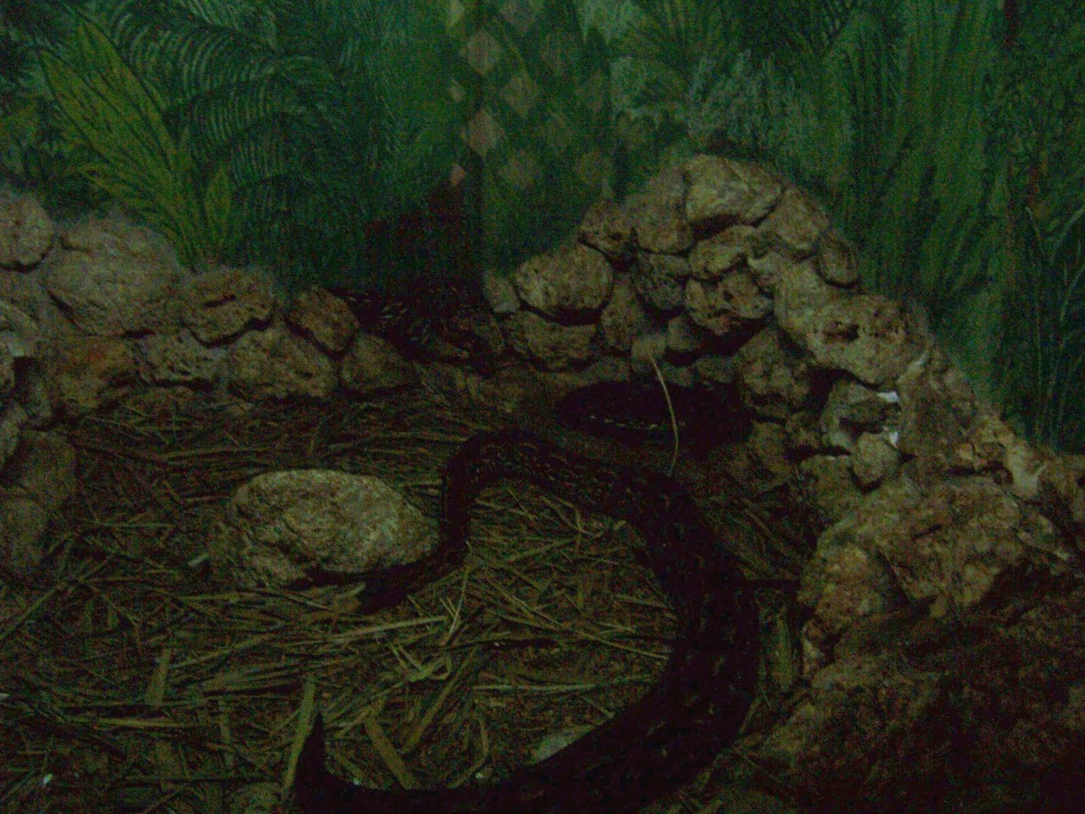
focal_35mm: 33
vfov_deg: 42.9
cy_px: 407
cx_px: 542
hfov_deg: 55.4
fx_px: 1034
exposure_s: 1/30
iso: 140
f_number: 3.4
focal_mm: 5.5
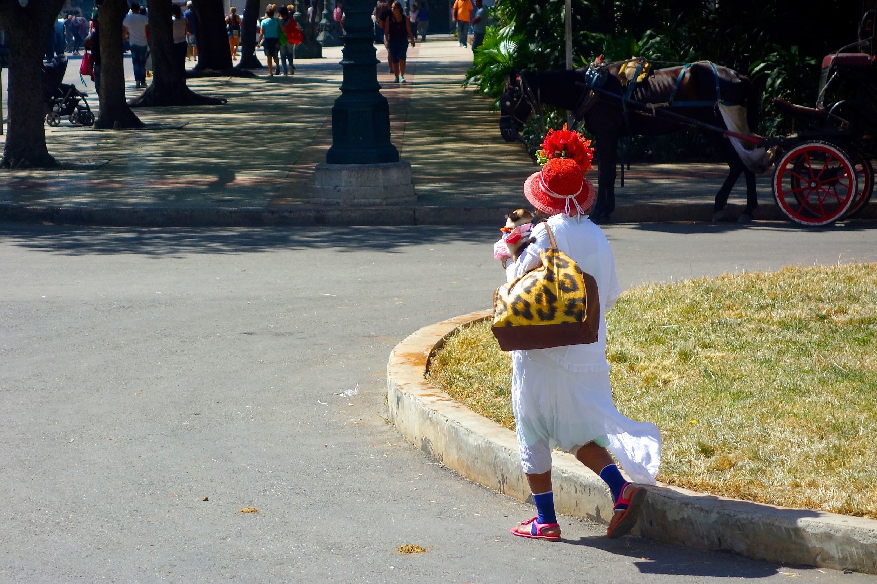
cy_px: 292
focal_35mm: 100
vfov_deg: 13.7
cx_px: 438
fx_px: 2436
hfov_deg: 20.4
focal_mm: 37.1
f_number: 5.6
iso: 125
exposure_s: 1/250
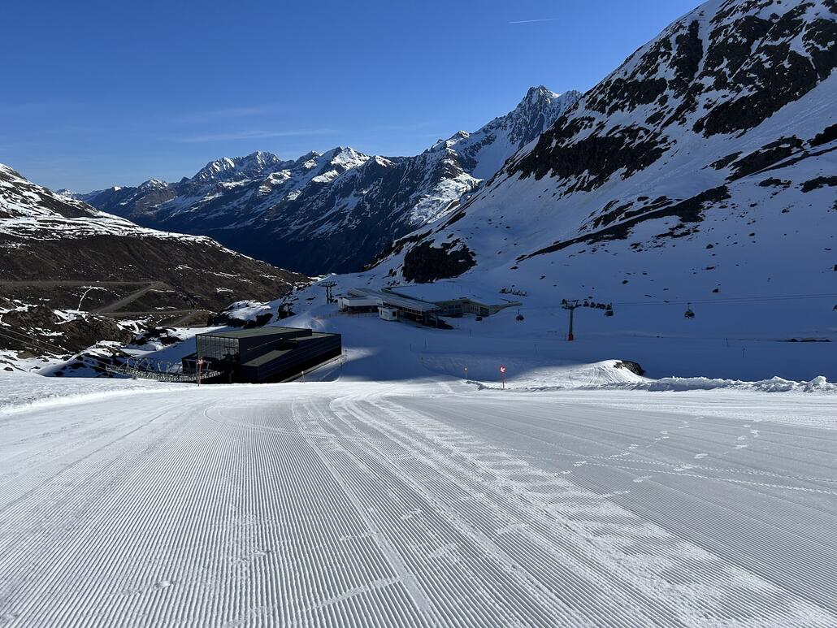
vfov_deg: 53.1
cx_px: 418
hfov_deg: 67.3
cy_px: 314
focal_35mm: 26
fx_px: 629
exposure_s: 1/9434
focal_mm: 5.7
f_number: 1.5
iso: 50
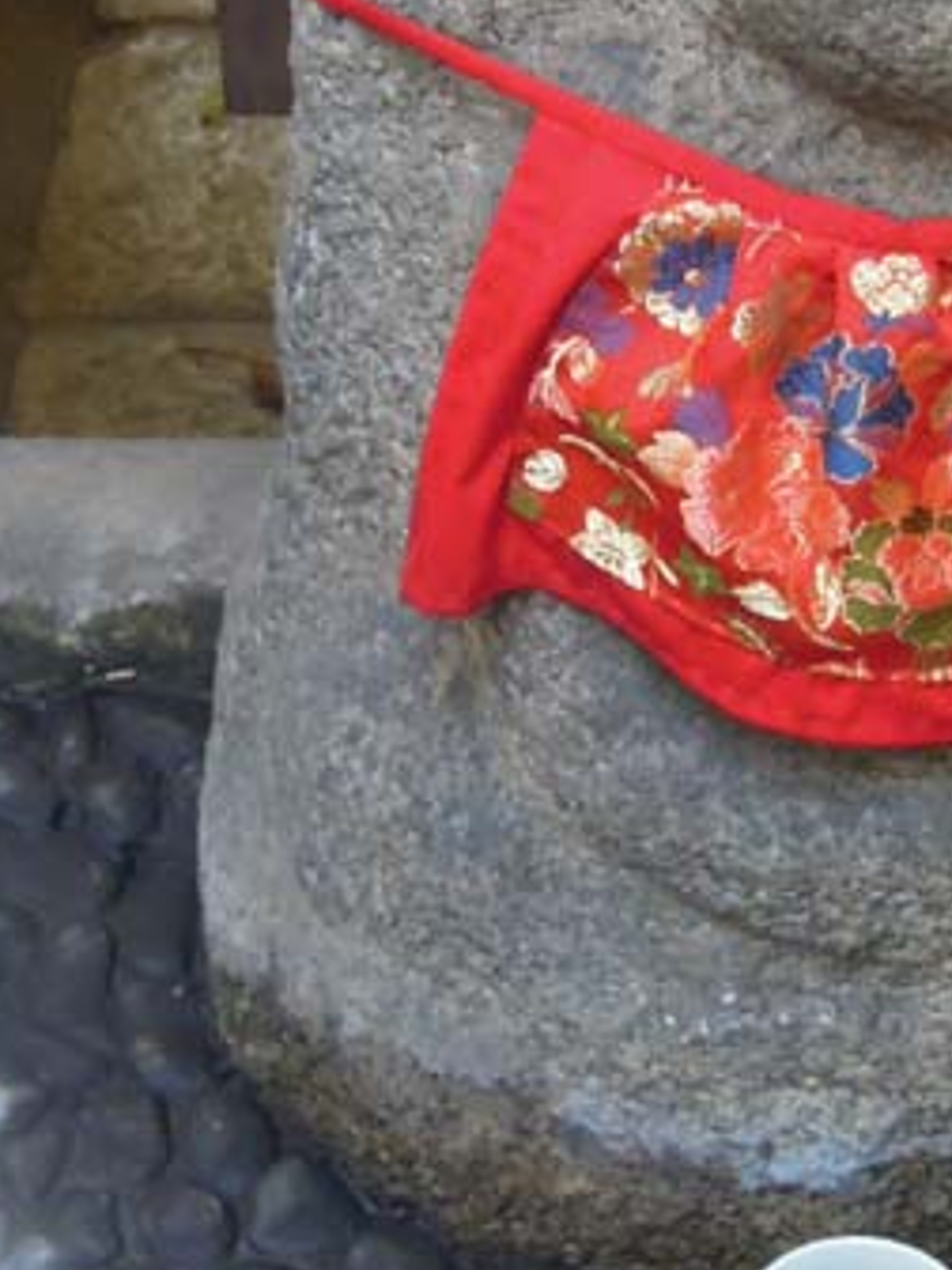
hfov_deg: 12.3
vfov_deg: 16.4
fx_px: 4364
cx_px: 907
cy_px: 166
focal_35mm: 119
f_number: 3.7
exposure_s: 1/15
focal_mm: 9
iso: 640
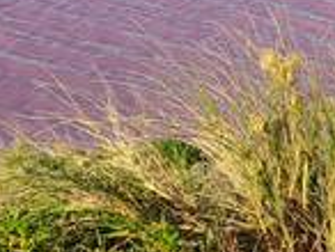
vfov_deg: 12.0
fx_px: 1192
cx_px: 328
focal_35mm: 123
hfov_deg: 15.7
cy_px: 34
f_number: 1.8
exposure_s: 1/1276
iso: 32
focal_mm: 4.65
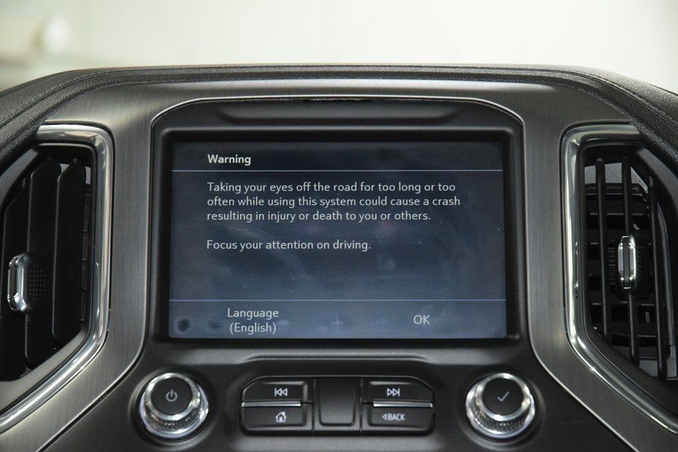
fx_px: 1978
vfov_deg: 13.0
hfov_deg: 19.5
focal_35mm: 105
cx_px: 339
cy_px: 226
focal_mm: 70
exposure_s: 1/80
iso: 3200
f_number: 4.5
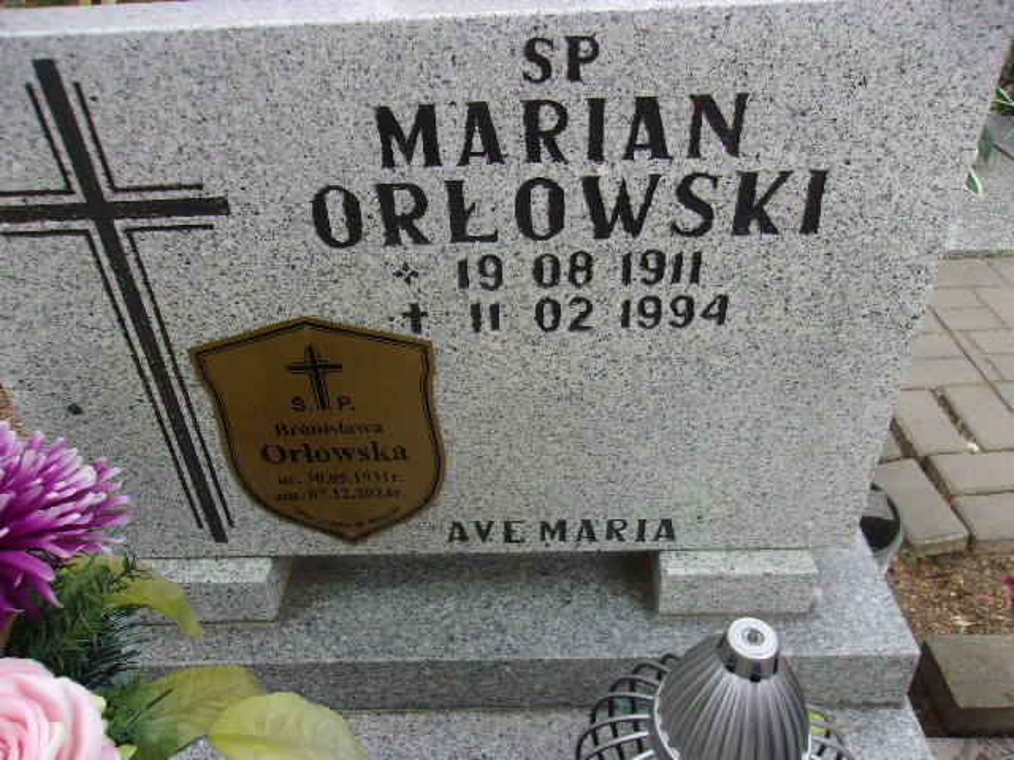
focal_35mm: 27
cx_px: 507
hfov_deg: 65.3
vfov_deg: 51.4
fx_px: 791
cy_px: 380
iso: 80
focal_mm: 4.9
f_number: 3
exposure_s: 1/300
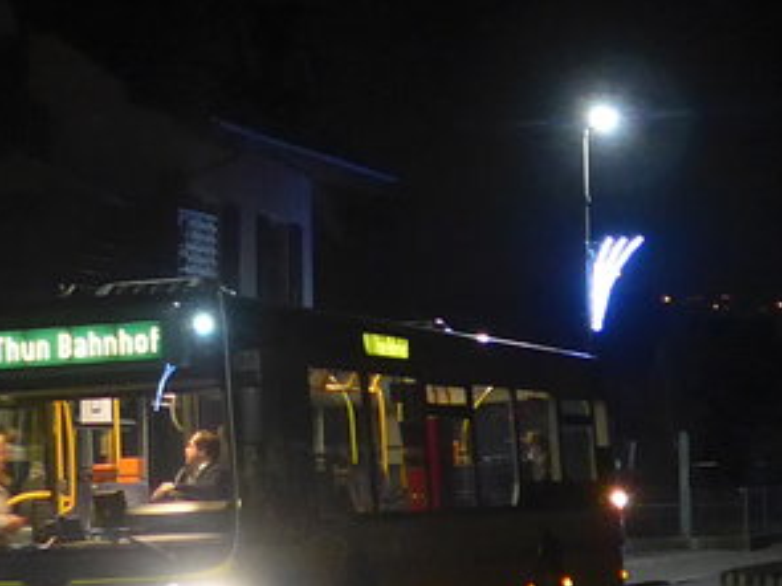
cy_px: 45
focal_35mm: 118
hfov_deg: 16.5
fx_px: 2665
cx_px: 93
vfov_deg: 12.4
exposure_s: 1/8
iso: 640
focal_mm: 6
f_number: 2
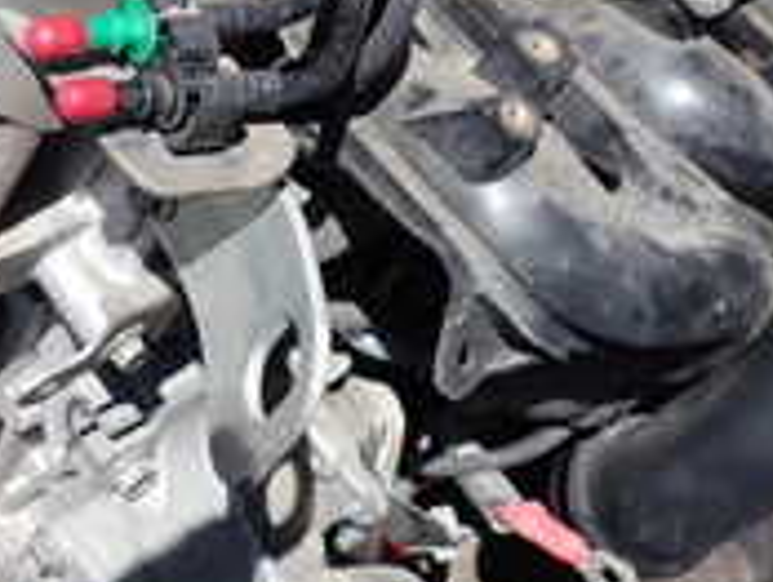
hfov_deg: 22.4
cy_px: -93
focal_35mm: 86
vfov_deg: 16.6
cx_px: 160
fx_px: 1923
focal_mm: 4.5
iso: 100
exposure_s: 1/1000
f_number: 2.8
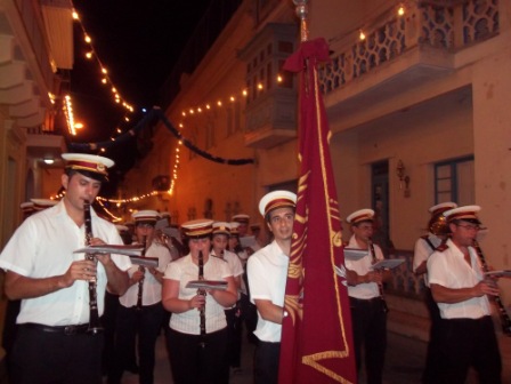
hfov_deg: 56.8
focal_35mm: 32
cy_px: 192
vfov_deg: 44.2
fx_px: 472
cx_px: 256
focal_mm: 5.7
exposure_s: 1/30
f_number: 2.9
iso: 320
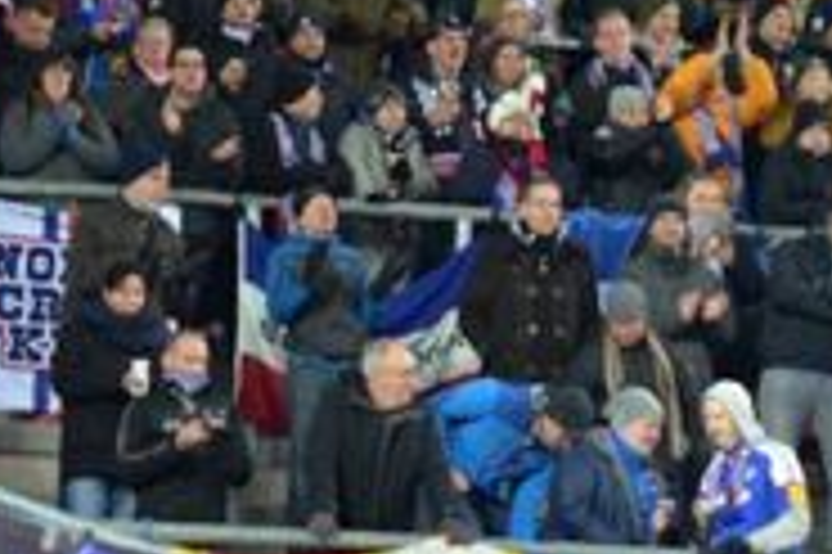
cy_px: -34
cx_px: 643
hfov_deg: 6.4
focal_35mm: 323
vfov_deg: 4.2
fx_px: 7458
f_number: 2.8
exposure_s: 1/160
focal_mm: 70
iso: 1250
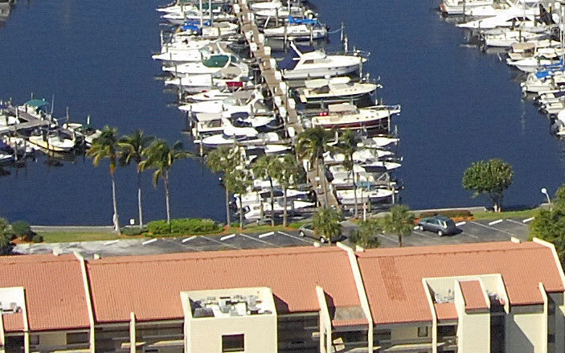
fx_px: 4158
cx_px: 507
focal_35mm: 270
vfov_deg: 4.8
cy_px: -134
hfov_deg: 7.8
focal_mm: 29
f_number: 8.5
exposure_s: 1/1000
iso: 400
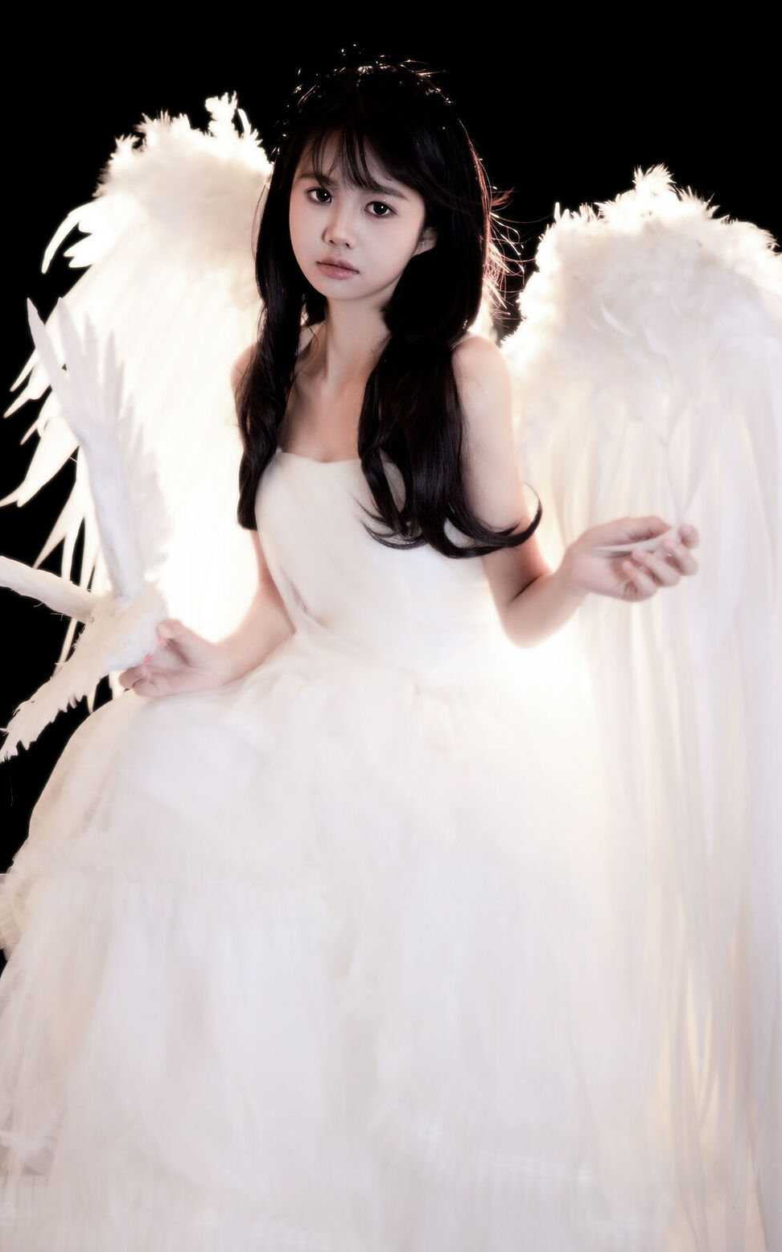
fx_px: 2217
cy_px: 624
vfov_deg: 31.5
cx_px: 370
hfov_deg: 20.0
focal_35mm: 65
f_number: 2.8
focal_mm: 63
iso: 500
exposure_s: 1/160
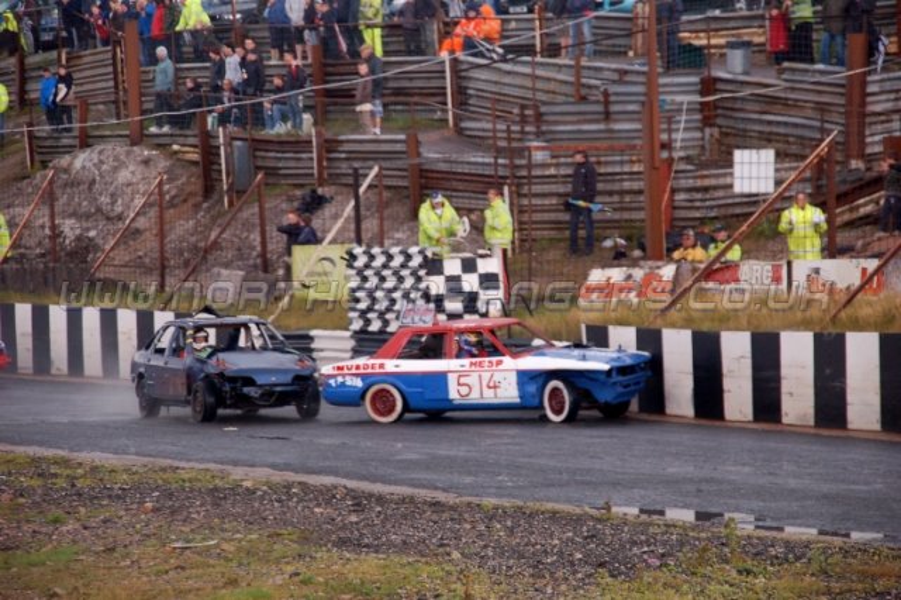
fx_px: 2927
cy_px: 300
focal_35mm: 117
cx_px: 450
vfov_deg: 11.7
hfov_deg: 17.5
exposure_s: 1/500
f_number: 5.6
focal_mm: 78
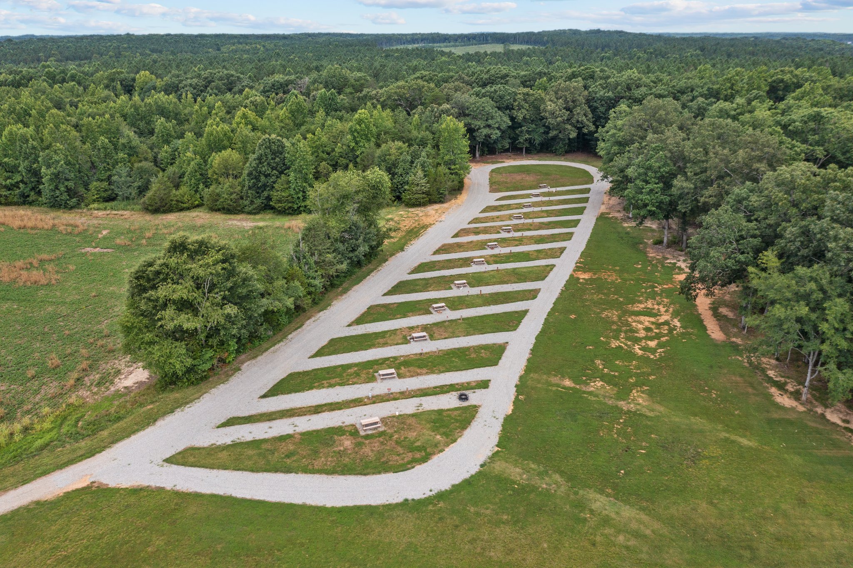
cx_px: 426
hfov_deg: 65.5
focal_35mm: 28
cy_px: 284
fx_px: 663
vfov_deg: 46.4
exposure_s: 1/120
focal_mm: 10.26
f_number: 4
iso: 100
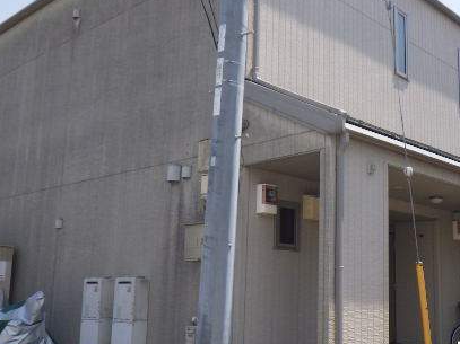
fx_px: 585
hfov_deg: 41.5
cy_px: 192
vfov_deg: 32.8
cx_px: 353
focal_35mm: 44
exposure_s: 1/1000
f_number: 4.2
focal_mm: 5
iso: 250
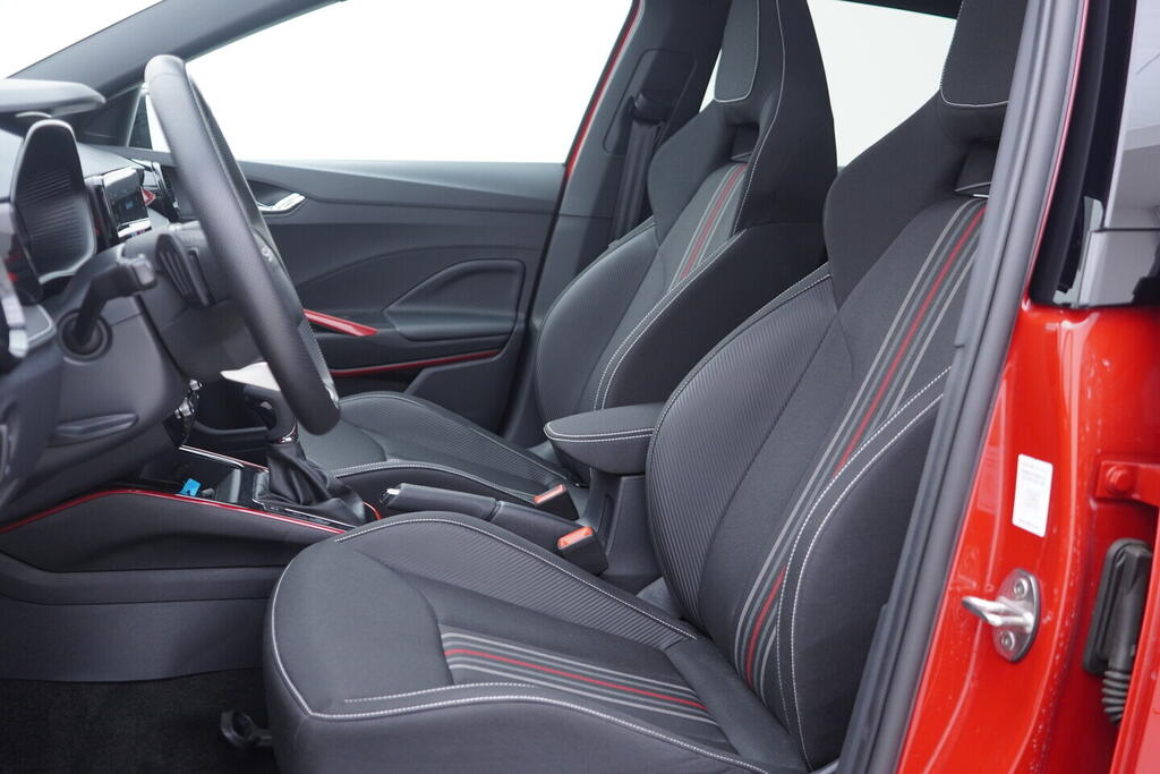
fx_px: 1160
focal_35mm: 36
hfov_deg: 53.1
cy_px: 387
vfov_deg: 36.9
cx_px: 580
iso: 250
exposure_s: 1/40
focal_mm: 24
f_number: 2.8
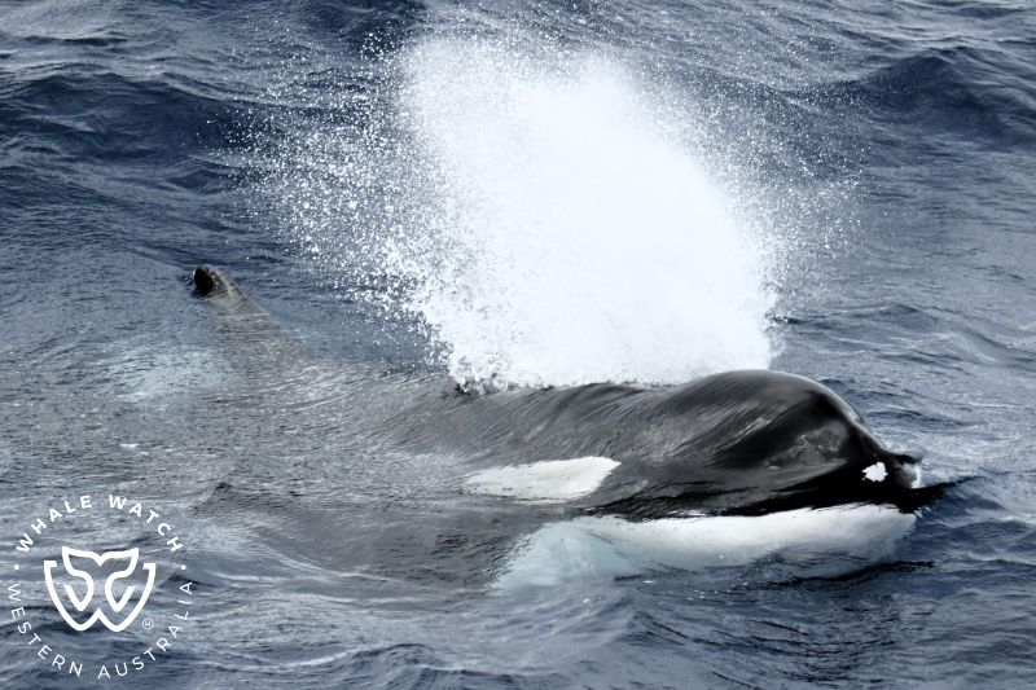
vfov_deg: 11.4
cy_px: 345
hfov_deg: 17.1
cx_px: 518
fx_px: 3452
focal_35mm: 120
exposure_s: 1/8000
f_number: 5
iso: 1100
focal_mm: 120
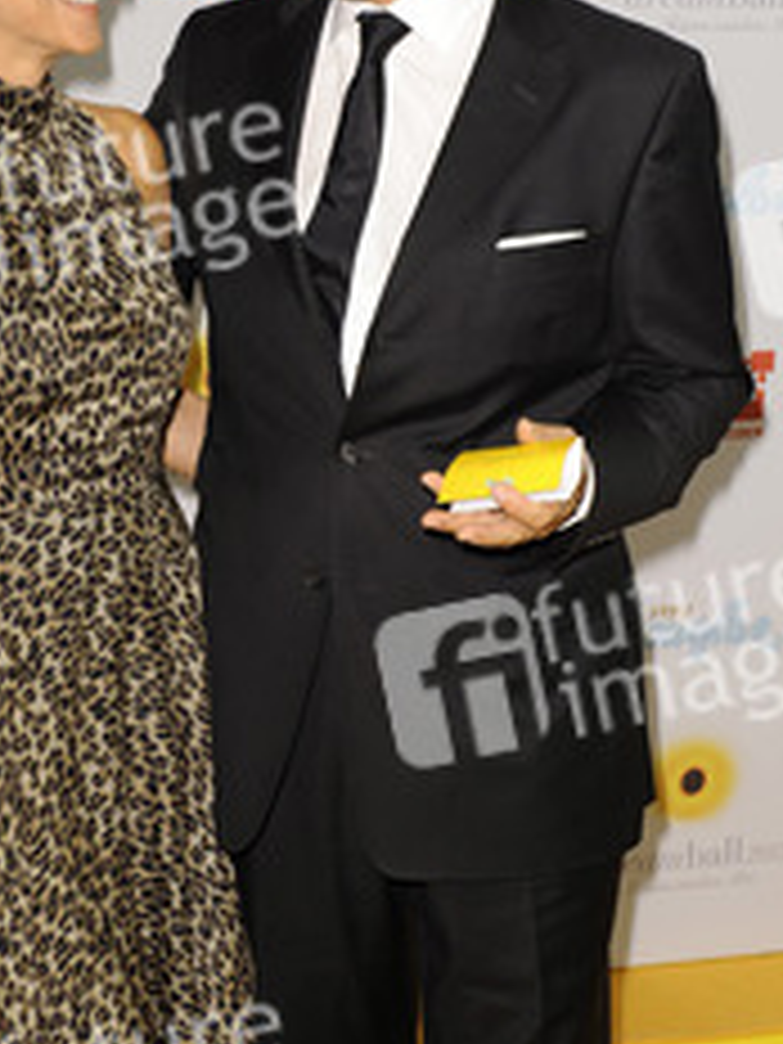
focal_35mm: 83
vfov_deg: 23.5
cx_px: 198
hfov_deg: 17.7
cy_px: 436
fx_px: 2503
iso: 800
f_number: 5.6
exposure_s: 1/160
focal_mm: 50
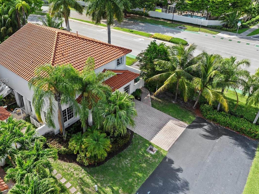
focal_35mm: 29
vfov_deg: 48.0
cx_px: 104
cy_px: 81
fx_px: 217
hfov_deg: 61.2
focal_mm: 12.29
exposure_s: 1/400
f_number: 2.8
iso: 100
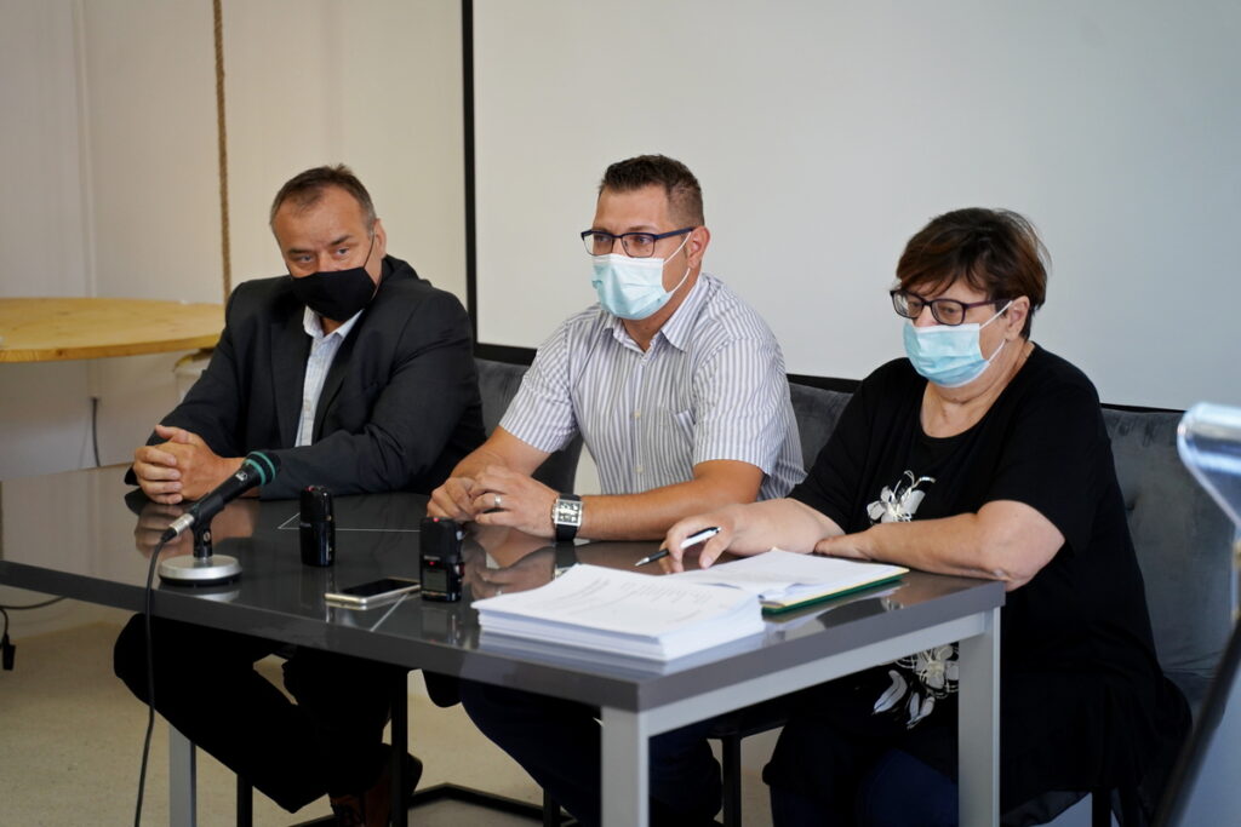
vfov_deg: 18.2
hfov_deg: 27.0
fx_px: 2586
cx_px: 620
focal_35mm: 75
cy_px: 414
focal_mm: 75
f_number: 2.8
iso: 1250
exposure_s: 1/400
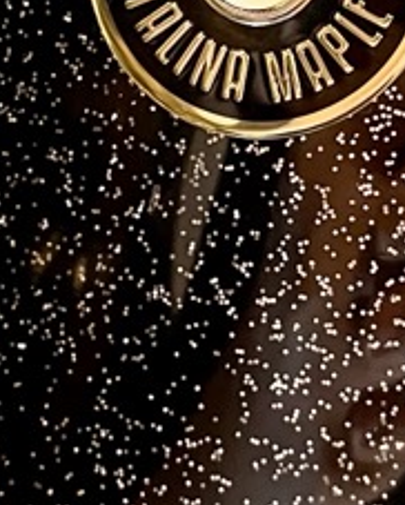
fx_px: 2005
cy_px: -62
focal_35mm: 134
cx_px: 229
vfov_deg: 14.0
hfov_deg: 11.5
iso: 800
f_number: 1.6
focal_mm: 5.1
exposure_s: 1/30
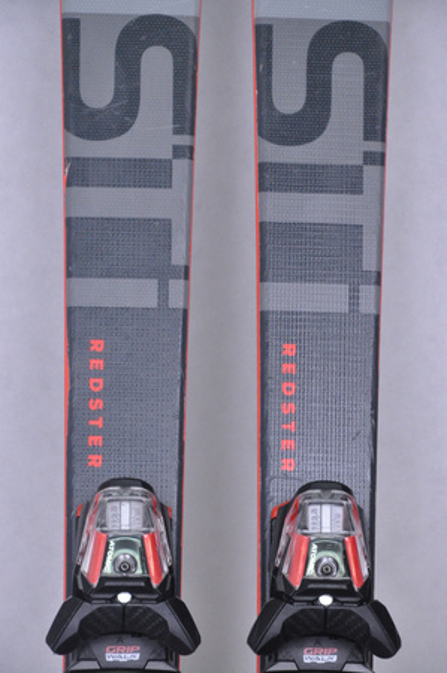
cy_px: 336
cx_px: 224
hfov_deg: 8.7
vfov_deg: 13.1
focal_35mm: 158
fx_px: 2940
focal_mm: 105
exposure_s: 1/125
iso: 3200
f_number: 8
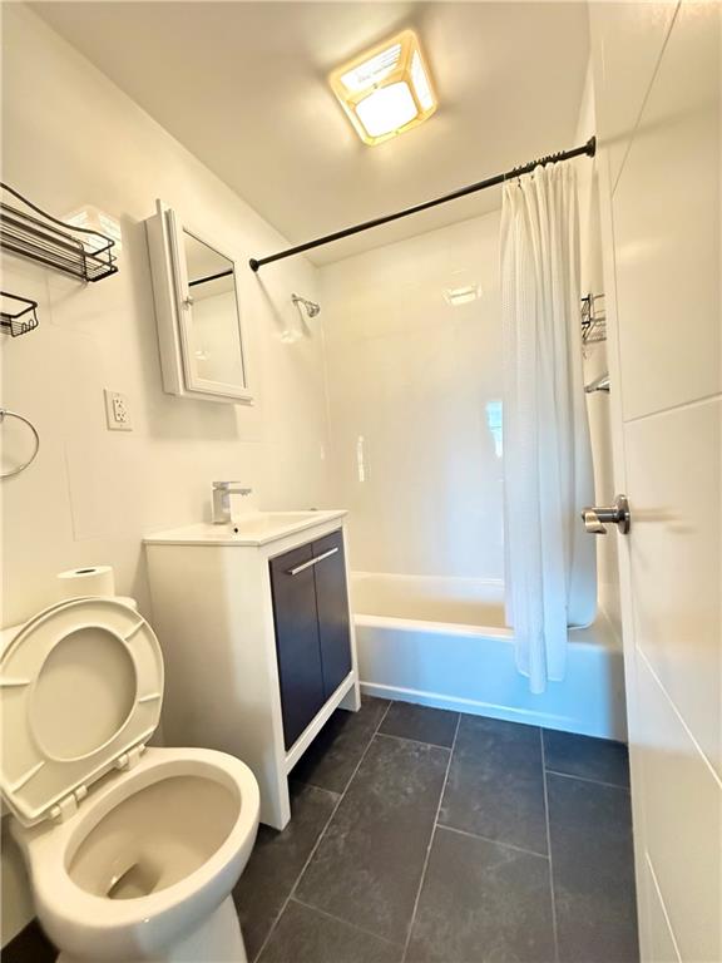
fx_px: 389
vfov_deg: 102.1
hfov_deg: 85.7
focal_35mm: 14
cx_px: 361
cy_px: 482
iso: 1250
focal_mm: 2.22
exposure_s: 1/40
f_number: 2.2
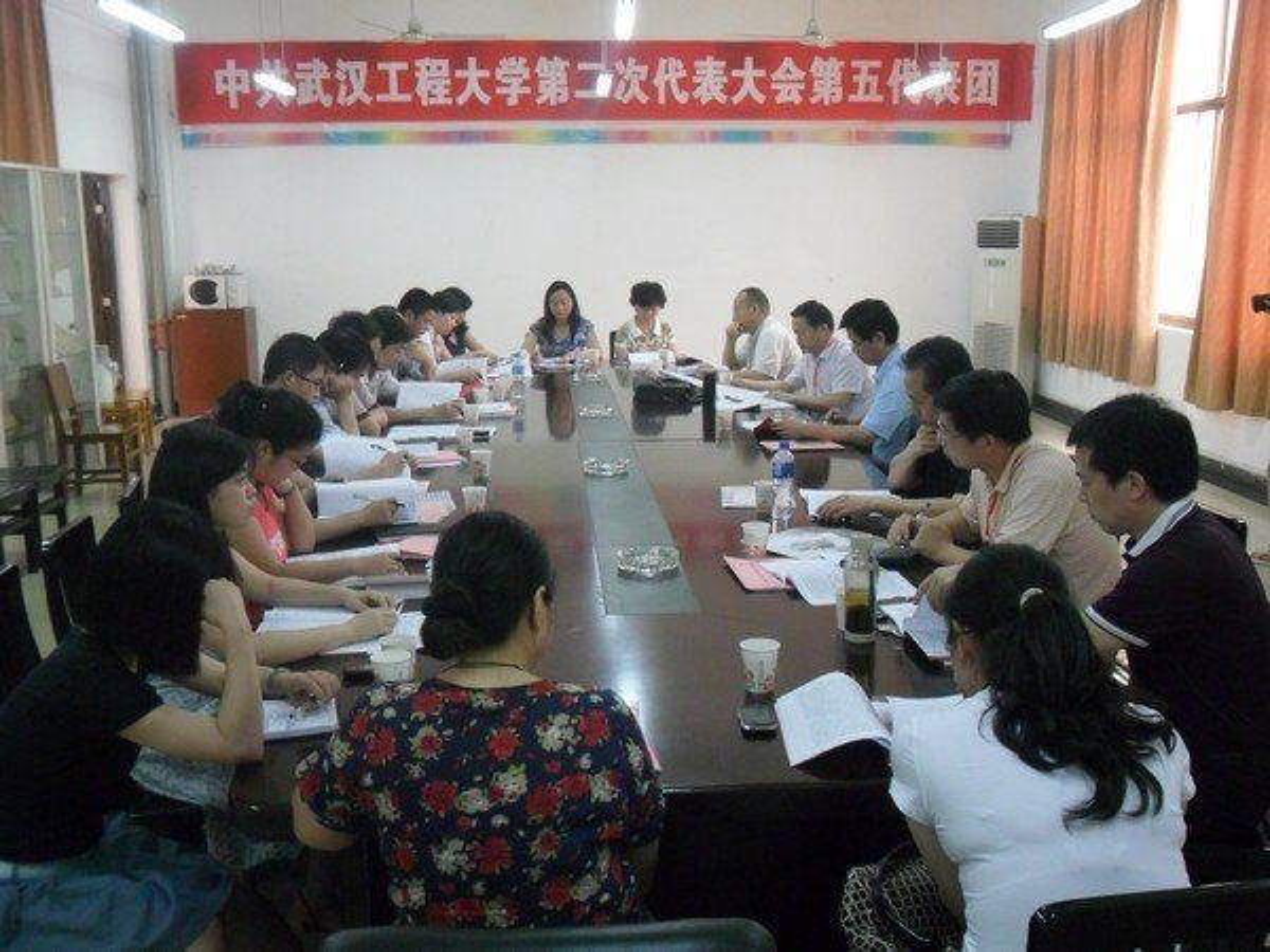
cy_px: 476
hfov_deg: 50.1
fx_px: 1357
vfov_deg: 38.7
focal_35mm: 37
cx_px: 635
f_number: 4
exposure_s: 1/30
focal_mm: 6.6
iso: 400
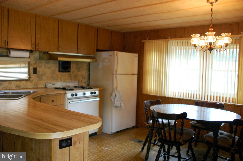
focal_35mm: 32
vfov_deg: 41.6
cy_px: 80
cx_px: 122
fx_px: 212
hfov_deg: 59.6
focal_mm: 21
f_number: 3.8
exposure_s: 1/25
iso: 800
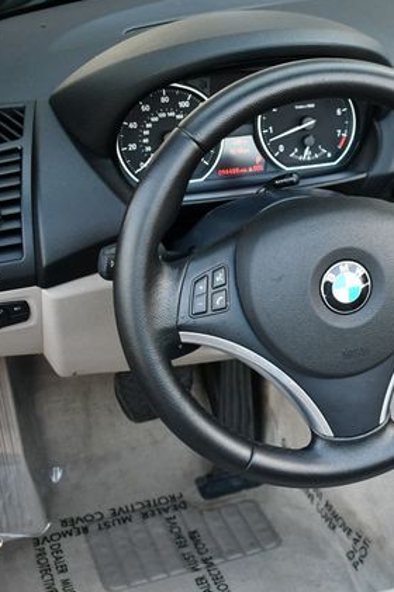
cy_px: 298
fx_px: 1102
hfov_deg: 19.4
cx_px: 431
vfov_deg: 30.1
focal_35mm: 67
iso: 720
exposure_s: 1/250
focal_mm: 22
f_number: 3.8
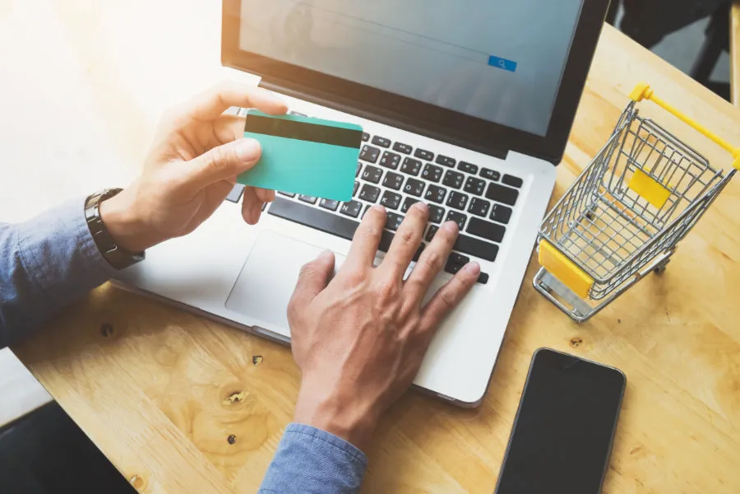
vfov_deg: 31.2
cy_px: 247
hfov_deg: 45.4
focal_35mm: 43
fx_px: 884
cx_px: 370
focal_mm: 28.9
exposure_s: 1/180
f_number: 4.5
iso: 400
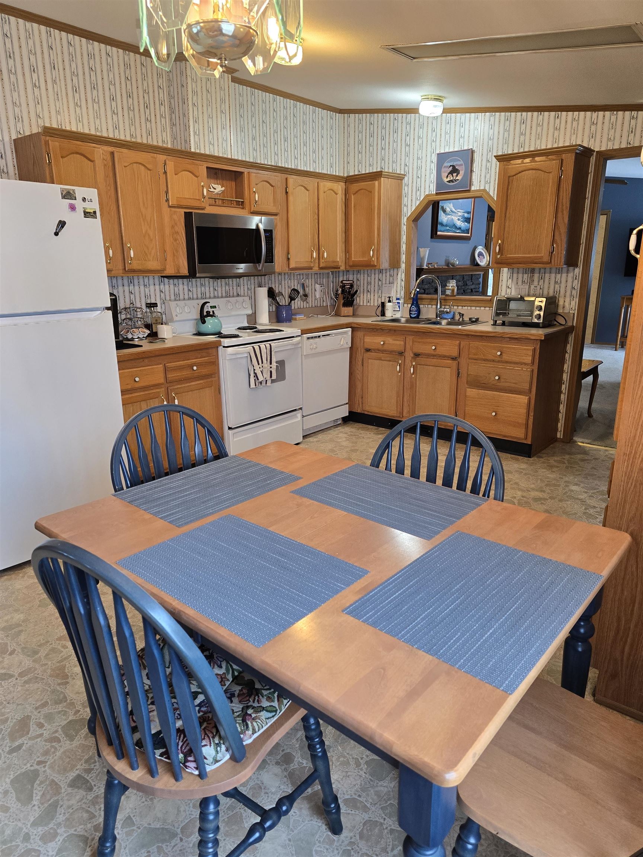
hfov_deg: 58.9
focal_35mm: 23
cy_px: 428
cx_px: 322
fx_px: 570
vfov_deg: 73.9
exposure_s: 1/120
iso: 200
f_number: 1.7
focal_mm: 6.3
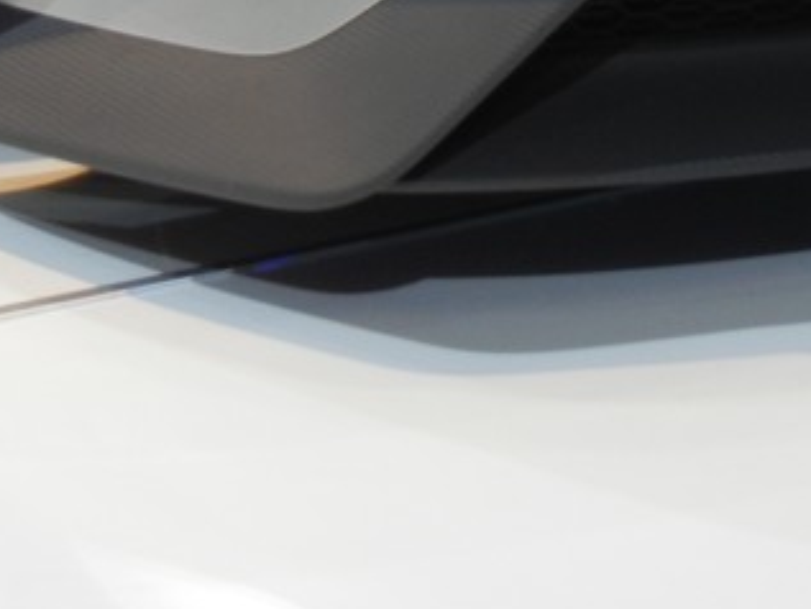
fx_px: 2273
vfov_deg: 14.3
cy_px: -294
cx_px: 655
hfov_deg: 20.0
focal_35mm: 97
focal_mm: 5.4
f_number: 3.5
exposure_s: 1/60
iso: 196
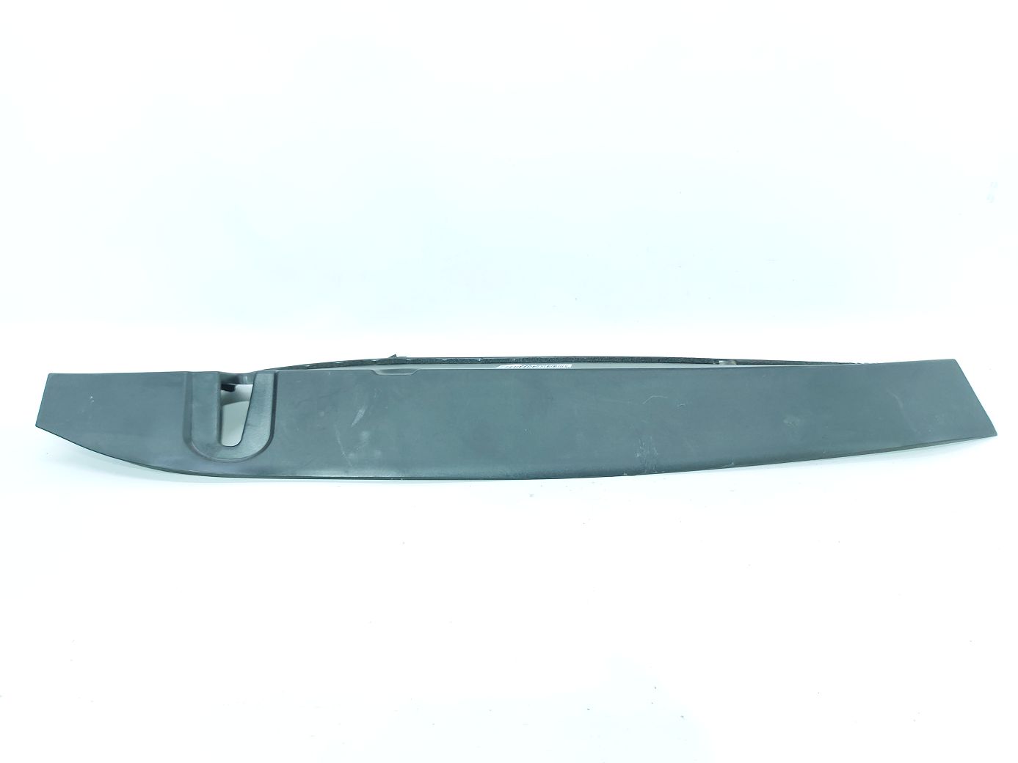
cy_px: 382
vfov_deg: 56.8
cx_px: 509
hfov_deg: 71.6
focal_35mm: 24
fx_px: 706
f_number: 1.8
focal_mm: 5.23
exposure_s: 1/50
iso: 125
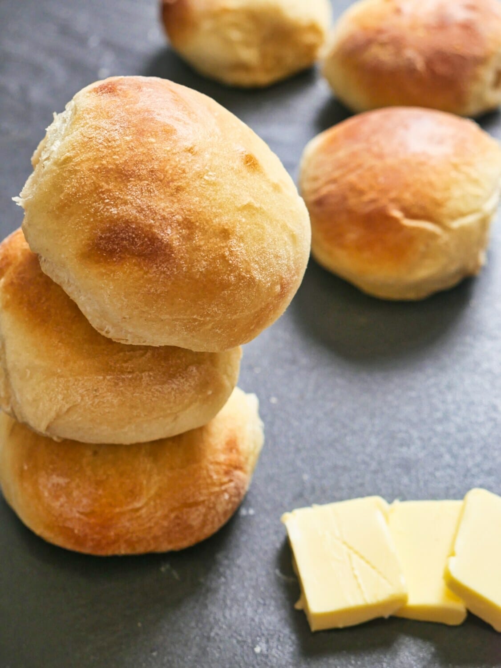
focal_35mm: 68
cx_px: 250
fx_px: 1311
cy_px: 334
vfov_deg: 28.6
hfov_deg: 21.6
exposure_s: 1/80
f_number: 5.6
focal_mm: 34
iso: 800
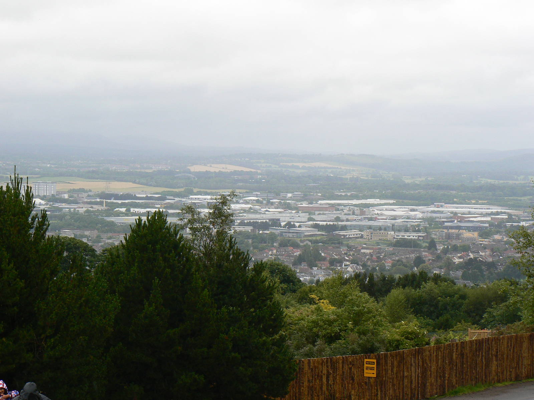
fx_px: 1681
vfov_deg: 13.6
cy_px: 200
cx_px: 267
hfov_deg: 18.0
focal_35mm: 109
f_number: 5.6
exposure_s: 1/320
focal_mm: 18.2
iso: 80
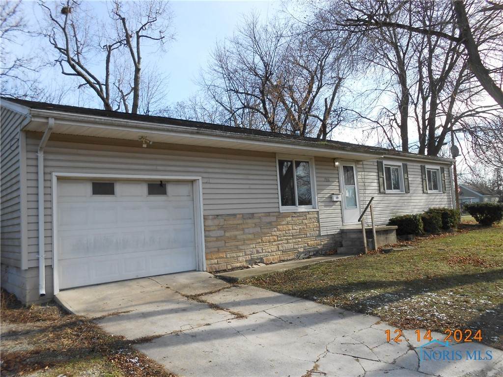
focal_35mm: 26
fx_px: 378
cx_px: 252
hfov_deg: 67.3
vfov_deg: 53.1
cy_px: 188
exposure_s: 1/320
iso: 80
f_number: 3.5
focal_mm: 4.6
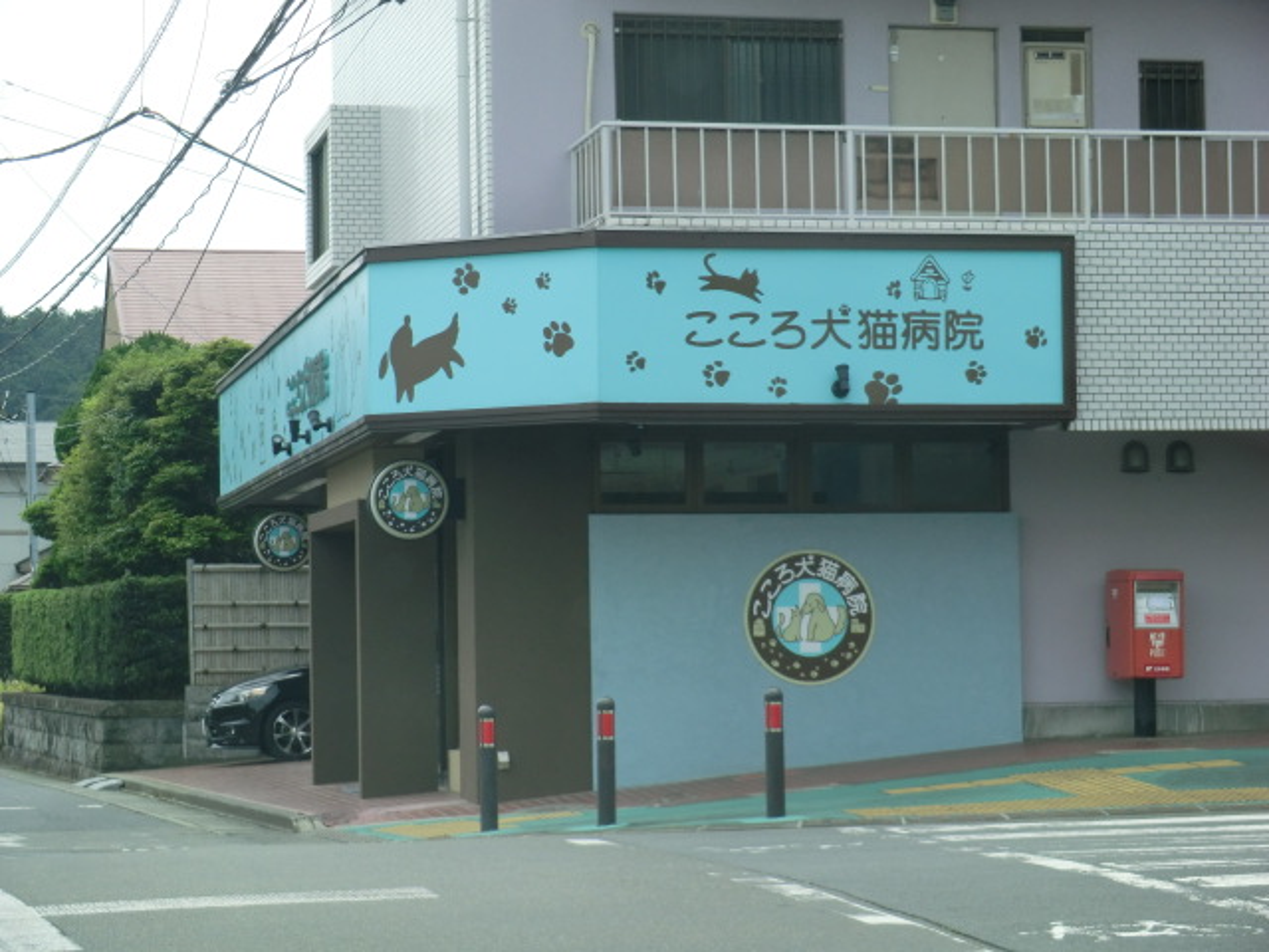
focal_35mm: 89
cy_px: 476
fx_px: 3263
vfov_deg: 16.6
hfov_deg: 22.0
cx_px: 634
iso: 80
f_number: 4.8
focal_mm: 16
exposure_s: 1/200
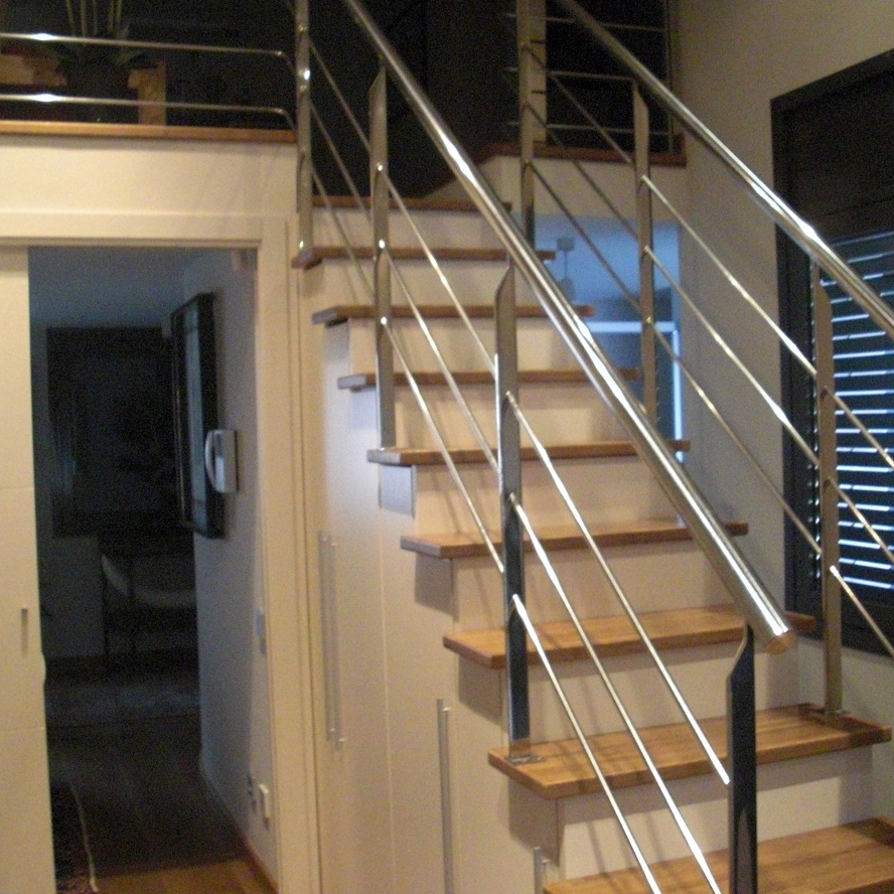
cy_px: 442
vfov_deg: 39.2
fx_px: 1256
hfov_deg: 39.1
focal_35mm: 43
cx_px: 480
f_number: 2.8
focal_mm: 6.3
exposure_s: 1/80
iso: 800
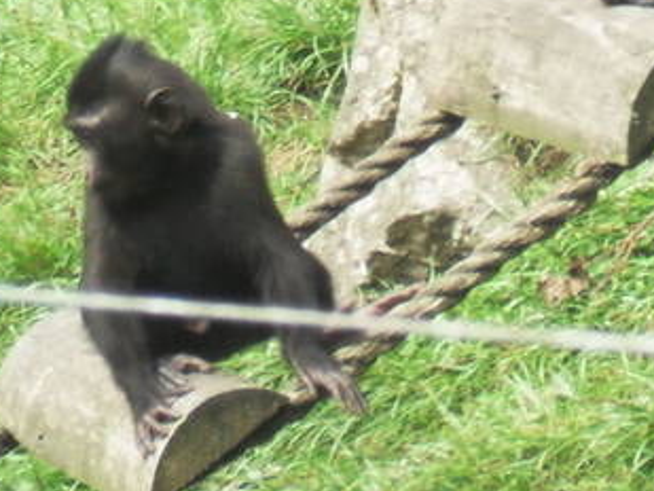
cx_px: 679
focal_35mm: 543
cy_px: -353
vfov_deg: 2.7
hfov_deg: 3.6
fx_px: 10263
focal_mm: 18.9
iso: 100
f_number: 5.8
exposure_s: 1/180
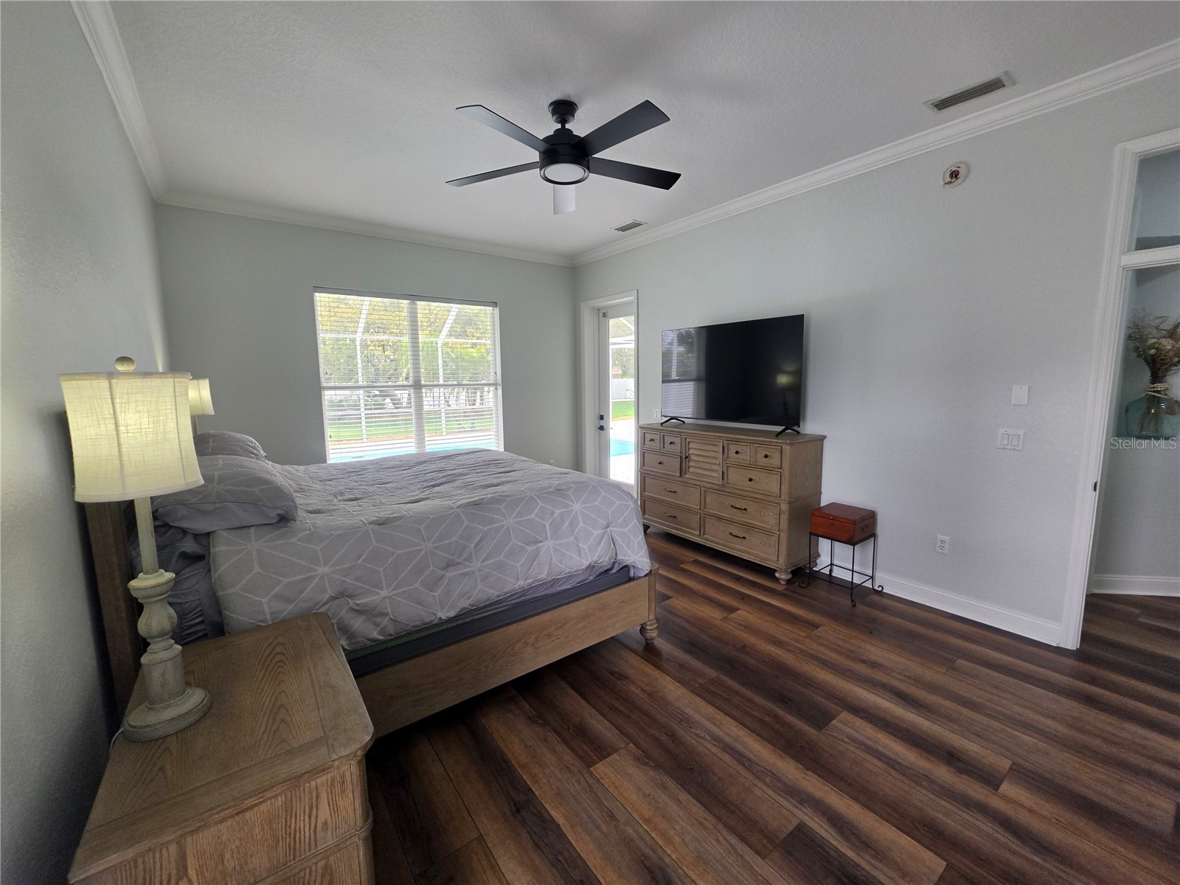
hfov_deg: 106.2
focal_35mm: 13
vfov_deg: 89.9
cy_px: 442
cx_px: 590
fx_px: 443
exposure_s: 1/120
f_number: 1.9
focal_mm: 2.2
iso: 64
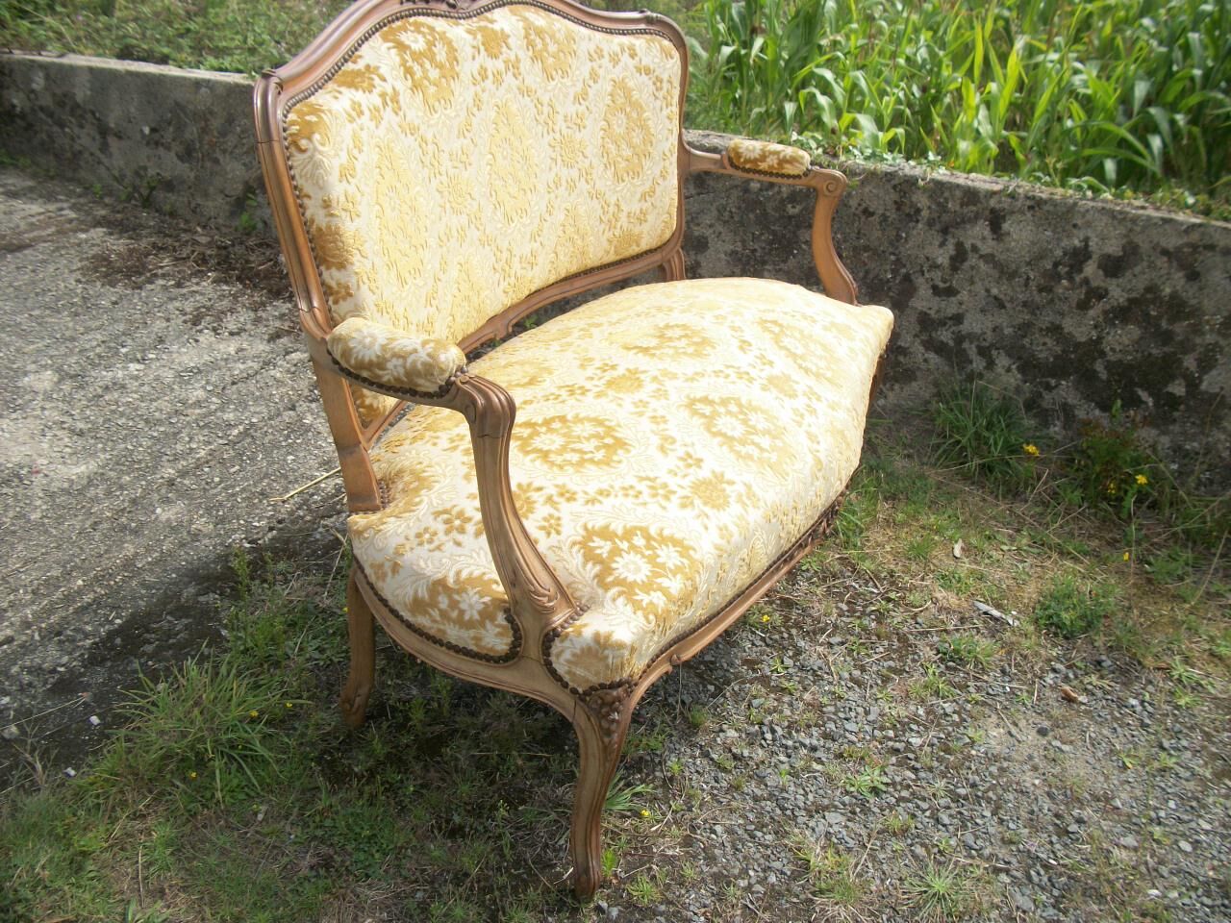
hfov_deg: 56.8
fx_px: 1138
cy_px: 462
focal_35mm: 32
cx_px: 616
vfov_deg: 44.2
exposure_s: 1/160
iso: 80
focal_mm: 5.7
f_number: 8.8
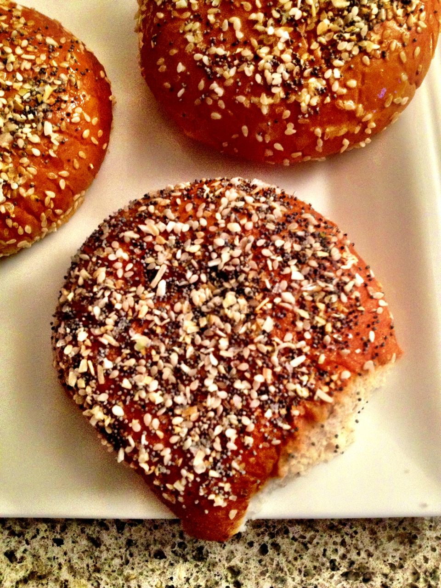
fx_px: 595
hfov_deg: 40.7
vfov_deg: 52.6
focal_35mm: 35
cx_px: 220
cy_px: 294
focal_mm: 4.28
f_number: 2.4
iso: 400
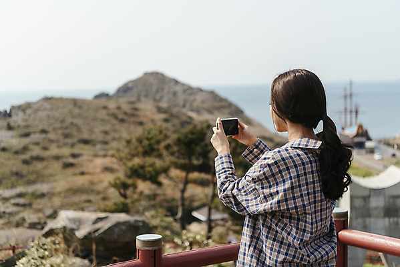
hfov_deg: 39.6
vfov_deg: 27.0
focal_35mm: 50
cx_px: 200
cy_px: 134
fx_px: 556
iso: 100
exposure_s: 1/2500
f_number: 2.8
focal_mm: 50
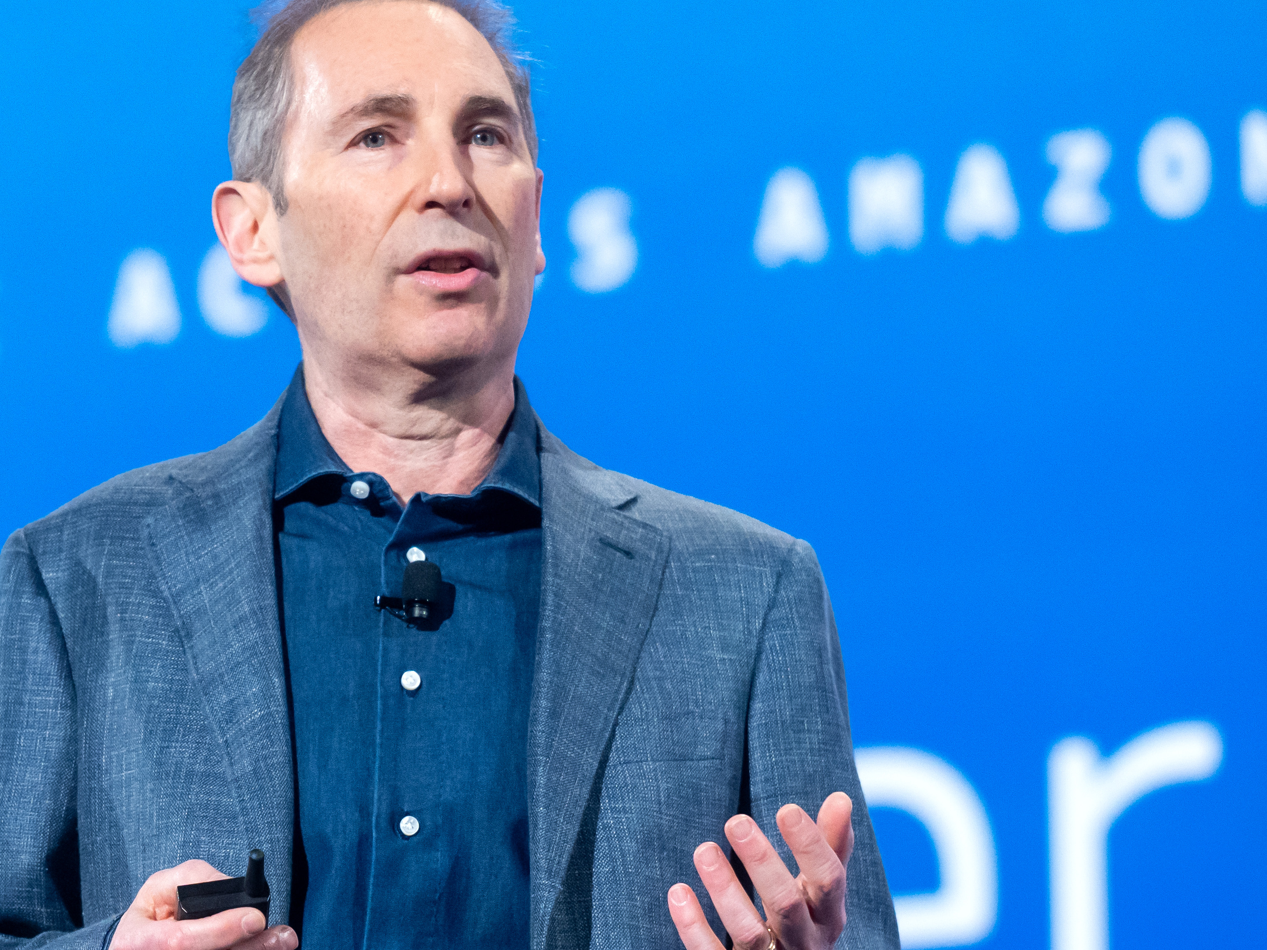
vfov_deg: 3.9
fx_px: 13944
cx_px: 303
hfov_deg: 5.2
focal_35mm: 381
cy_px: 658
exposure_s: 1/350
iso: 6400
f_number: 4.8
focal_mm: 200
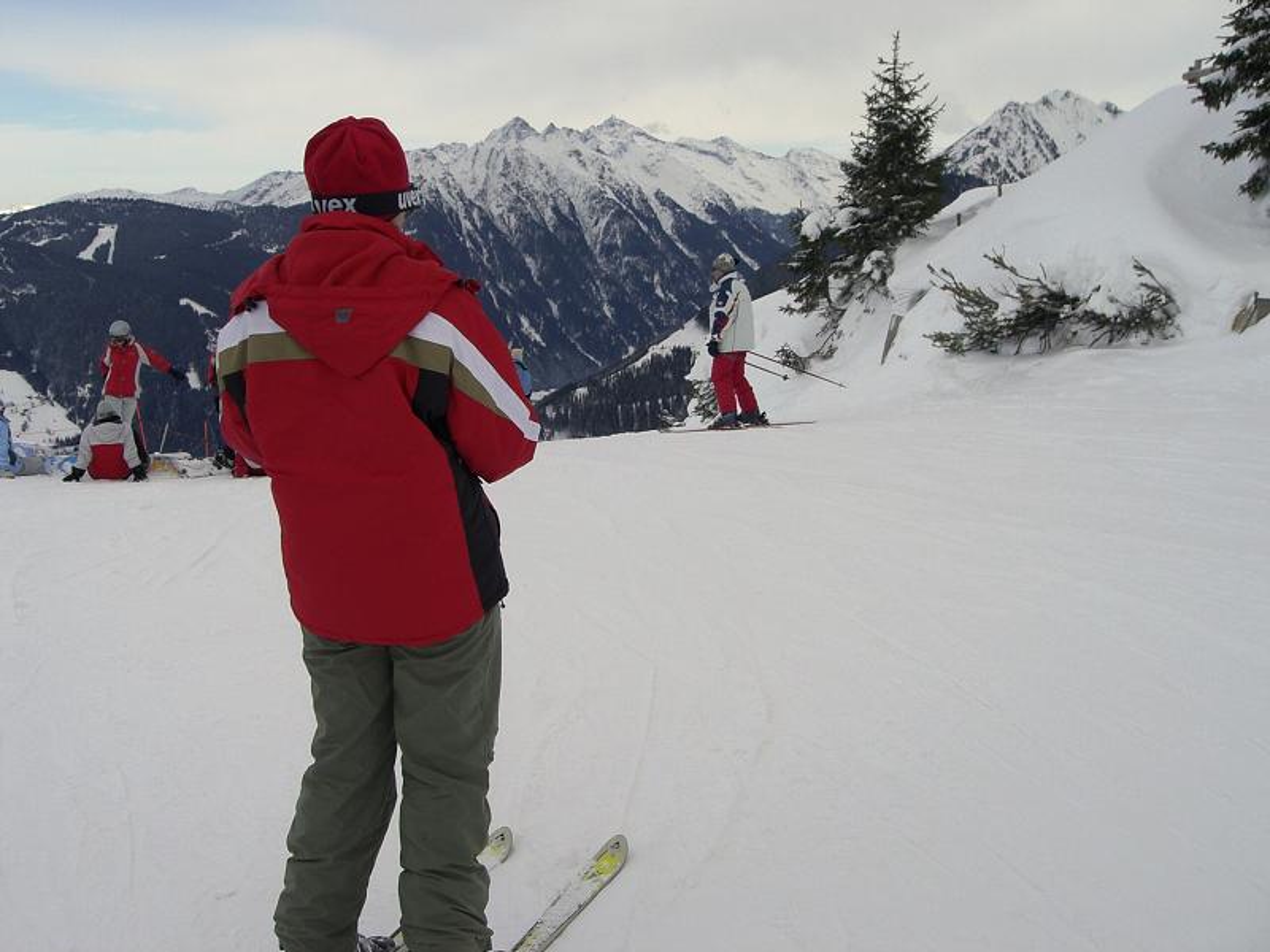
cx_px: 635
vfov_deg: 37.7
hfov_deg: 49.0
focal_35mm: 38
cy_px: 476
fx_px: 1394
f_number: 4.4
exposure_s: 1/640
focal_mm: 6.3
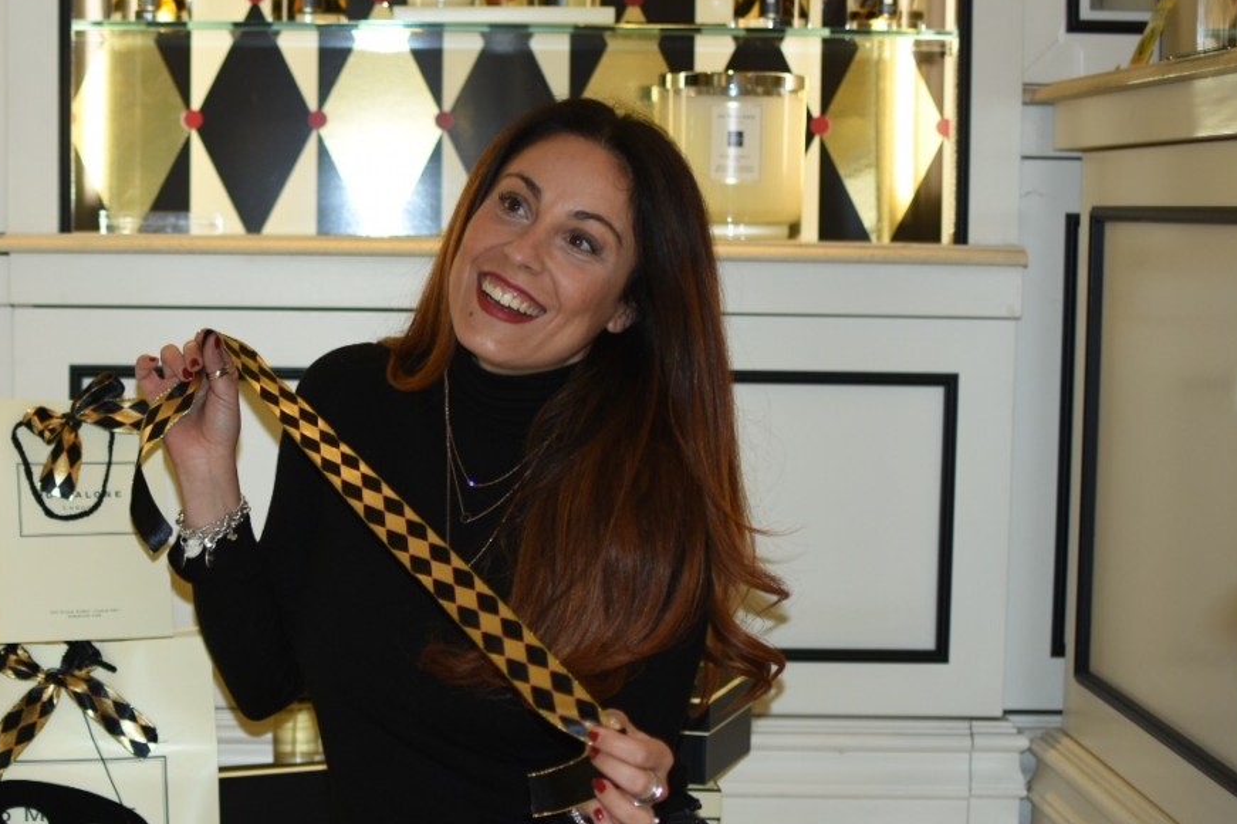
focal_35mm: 87
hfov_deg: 23.1
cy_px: 665
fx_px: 2982
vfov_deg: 15.6
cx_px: 250
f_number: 2
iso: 100
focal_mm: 35
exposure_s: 1/160
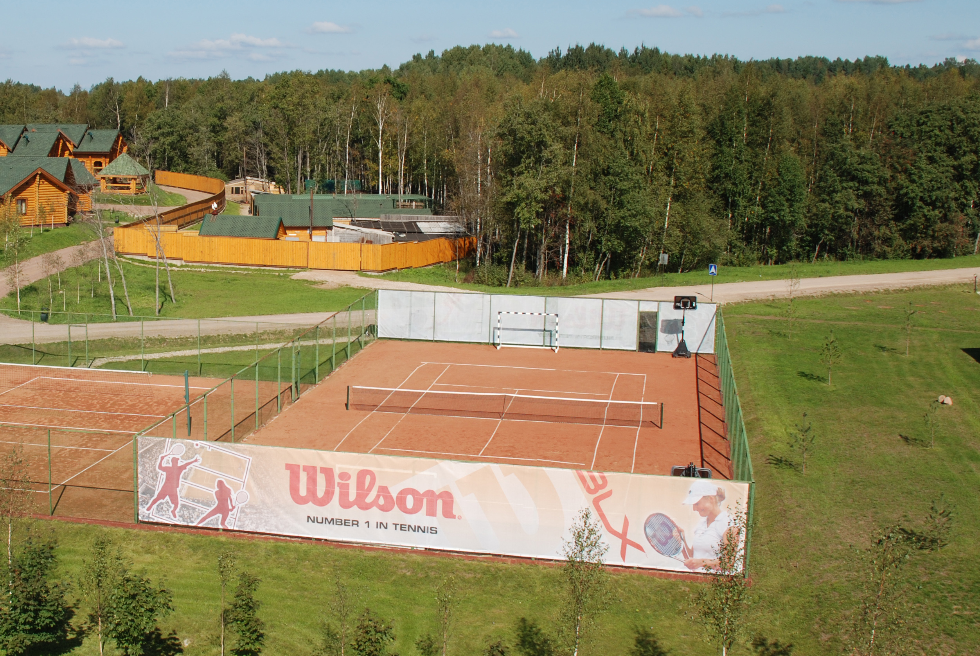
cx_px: 263
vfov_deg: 26.6
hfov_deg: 38.0
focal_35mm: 51
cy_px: 326
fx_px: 1390
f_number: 8
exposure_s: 1/250
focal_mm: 22
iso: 100
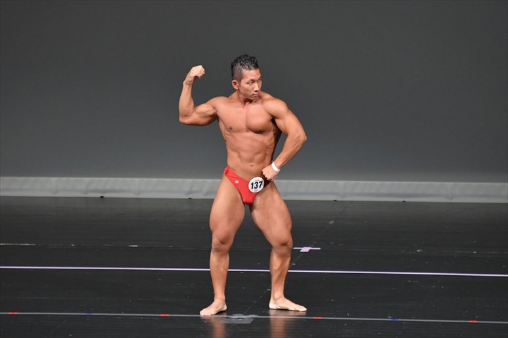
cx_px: 254
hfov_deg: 5.5
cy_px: 169
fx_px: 5289
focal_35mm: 375
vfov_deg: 3.7
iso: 4000
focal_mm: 250
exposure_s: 1/400
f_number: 5.6
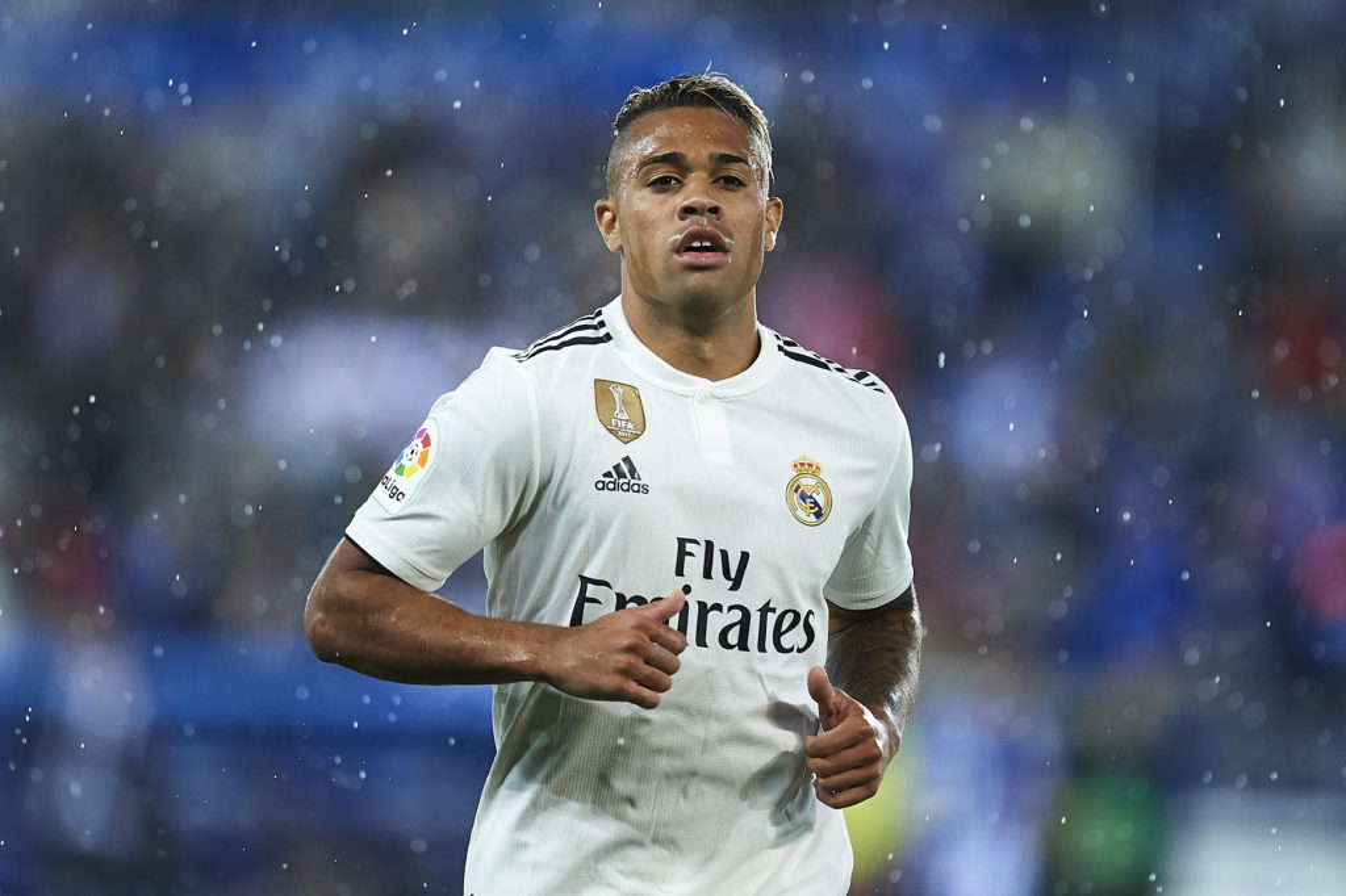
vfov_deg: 3.4
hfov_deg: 5.2
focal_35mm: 400
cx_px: 673
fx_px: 14950
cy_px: 448
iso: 2500
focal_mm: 400
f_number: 2.8
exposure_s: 1/1600
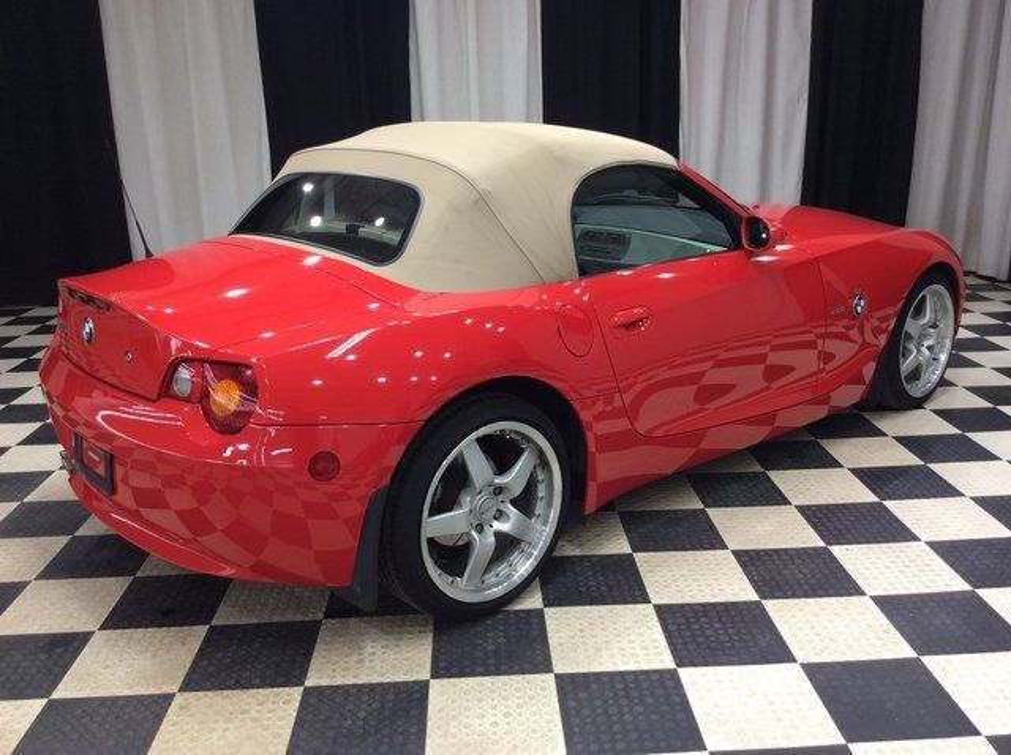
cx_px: 506
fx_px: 933
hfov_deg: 56.9
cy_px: 378
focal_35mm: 32
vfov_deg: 44.1
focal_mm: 3.3
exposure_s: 1/25
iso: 50
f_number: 2.4
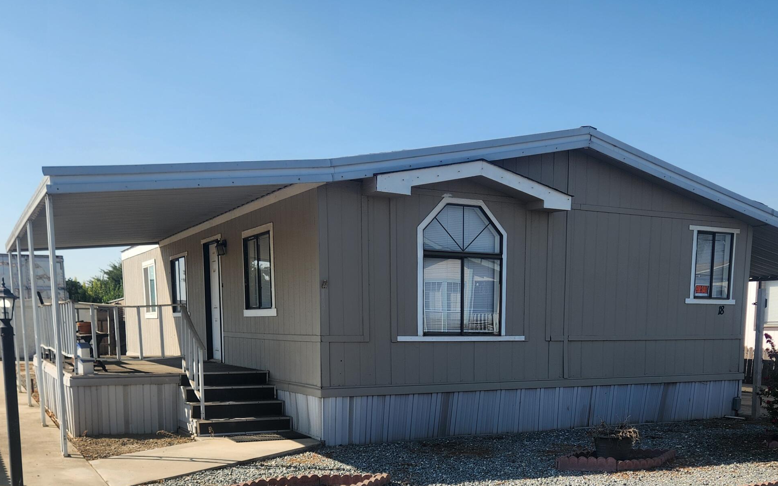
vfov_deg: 32.0
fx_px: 806
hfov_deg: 51.3
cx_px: 449
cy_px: 433
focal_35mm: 38
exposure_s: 1/1208
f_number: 1.8
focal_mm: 5.4
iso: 20
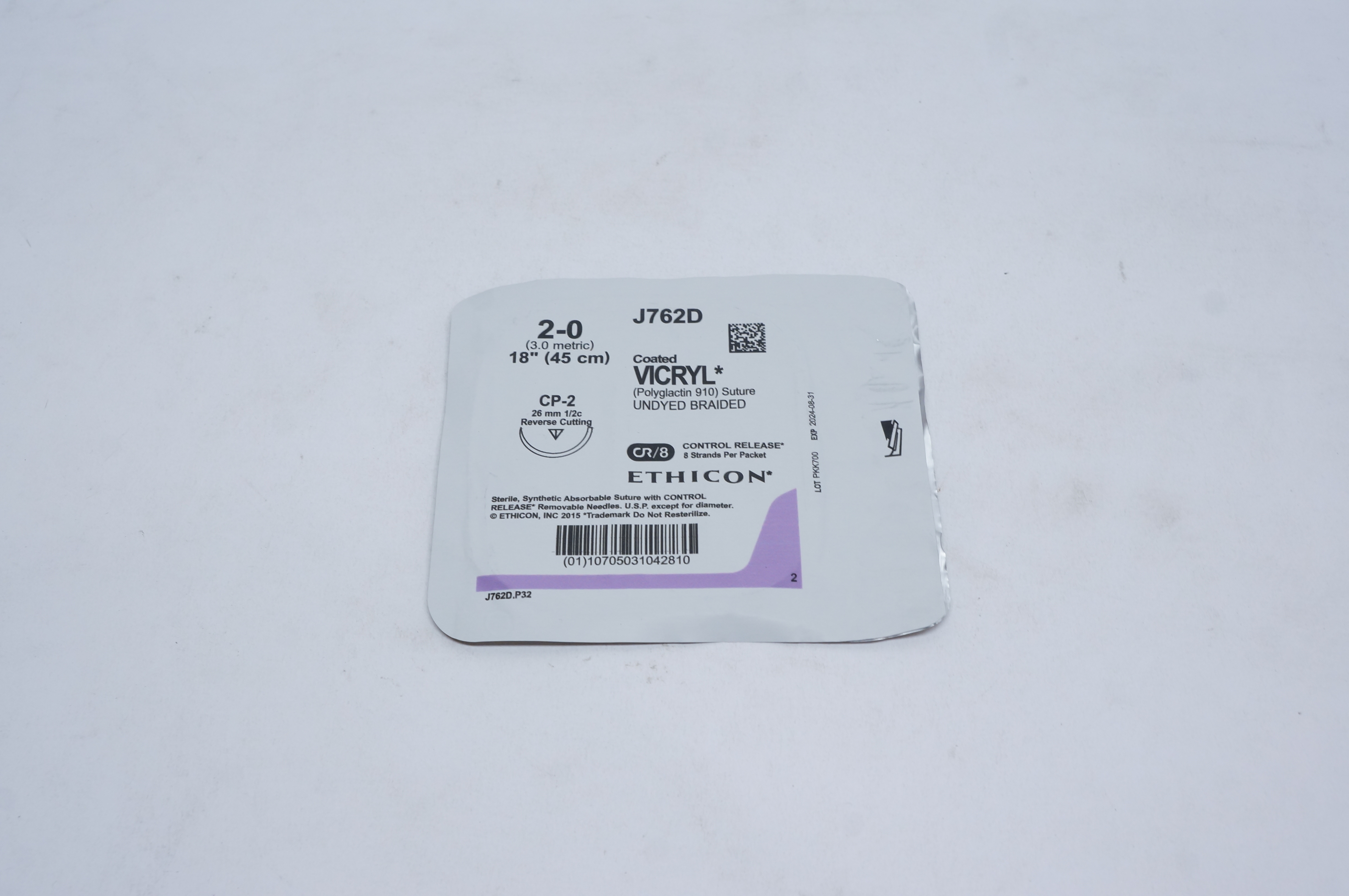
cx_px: 674
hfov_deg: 46.4
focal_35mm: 42
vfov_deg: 31.8
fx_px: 1572
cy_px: 448
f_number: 9
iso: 400
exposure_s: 1/25
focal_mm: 28
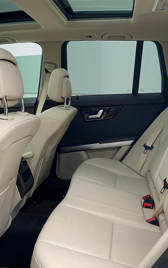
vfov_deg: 52.7
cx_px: 101
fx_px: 271
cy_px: 134
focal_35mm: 37
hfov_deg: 34.3
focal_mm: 4.25
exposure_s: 1/60
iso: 160
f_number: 1.8
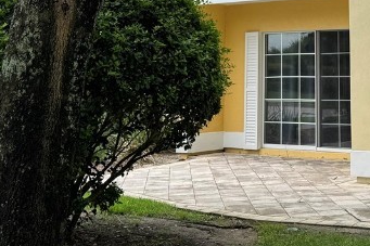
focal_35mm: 75
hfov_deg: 26.2
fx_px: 770
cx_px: 322
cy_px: -64
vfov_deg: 17.2
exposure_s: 1/1311
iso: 80
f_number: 1.78
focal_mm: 6.76
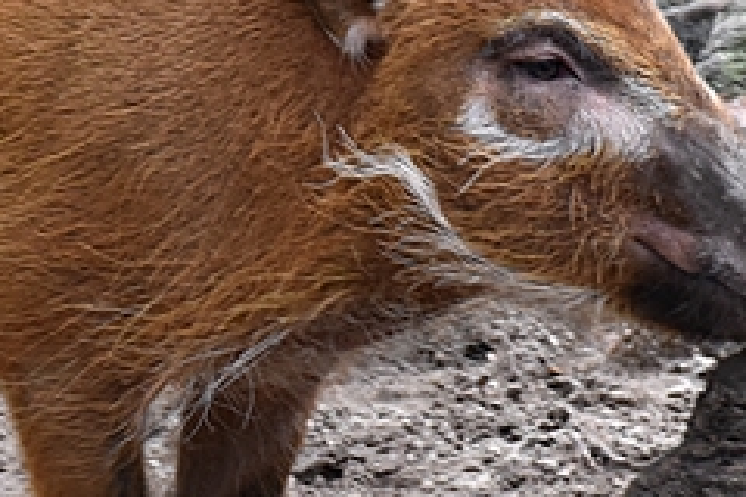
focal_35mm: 673
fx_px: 13948
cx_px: 118
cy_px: 210
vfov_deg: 2.0
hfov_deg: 3.1
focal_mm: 105
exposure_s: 1/125
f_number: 9
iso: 1250
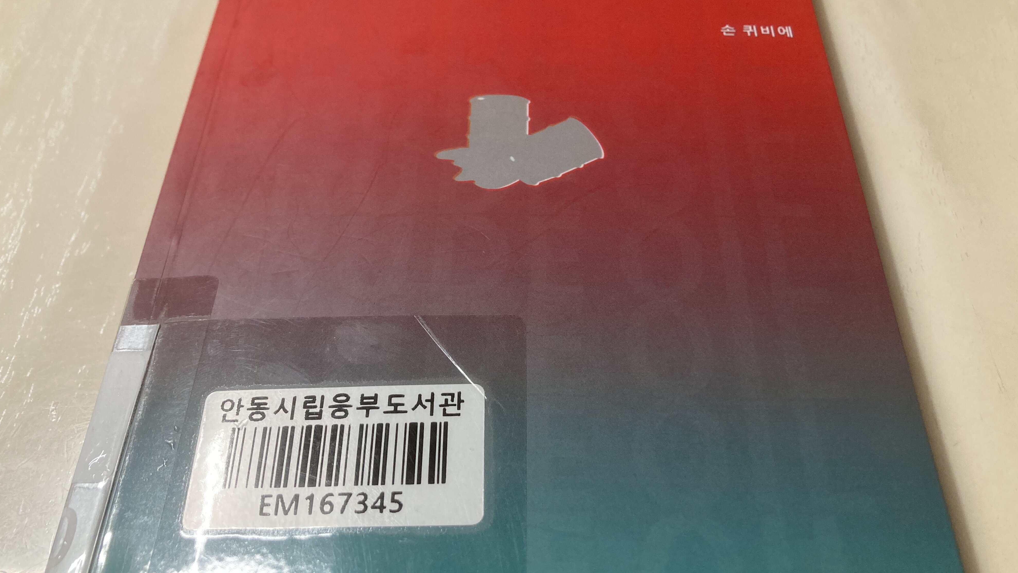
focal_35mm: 31
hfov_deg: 62.6
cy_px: 272
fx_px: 837
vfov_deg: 37.8
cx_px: 510
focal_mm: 3.99
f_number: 1.8
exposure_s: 1/60
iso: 100
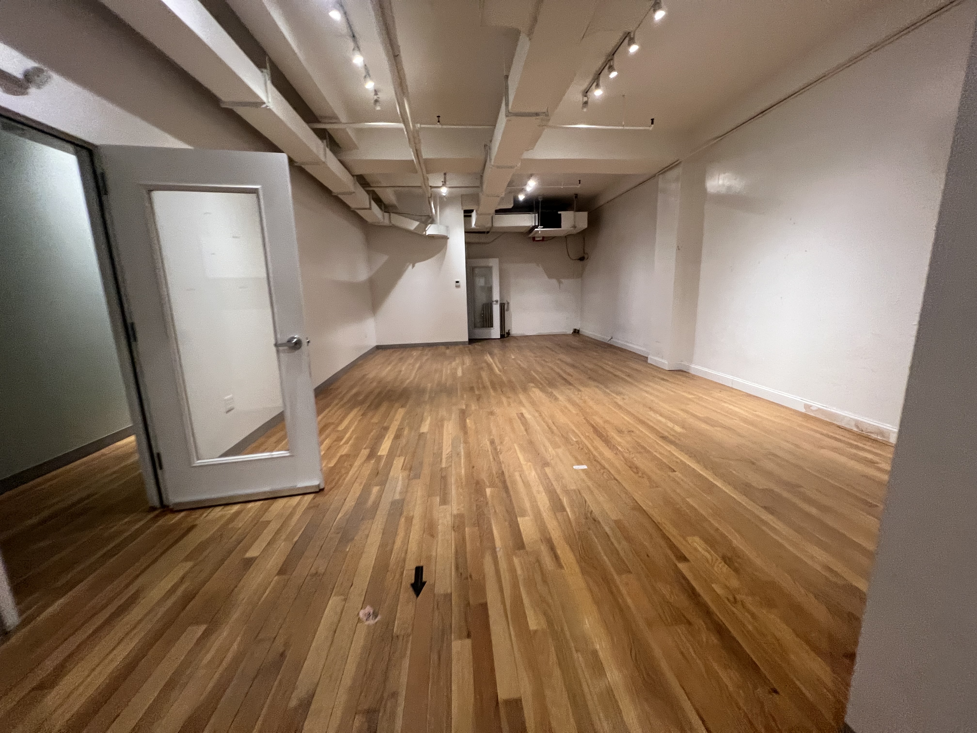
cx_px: 488
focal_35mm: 13
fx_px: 367
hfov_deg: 106.2
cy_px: 366
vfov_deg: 89.9
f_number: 1.8
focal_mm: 1.57
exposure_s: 1/60
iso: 320
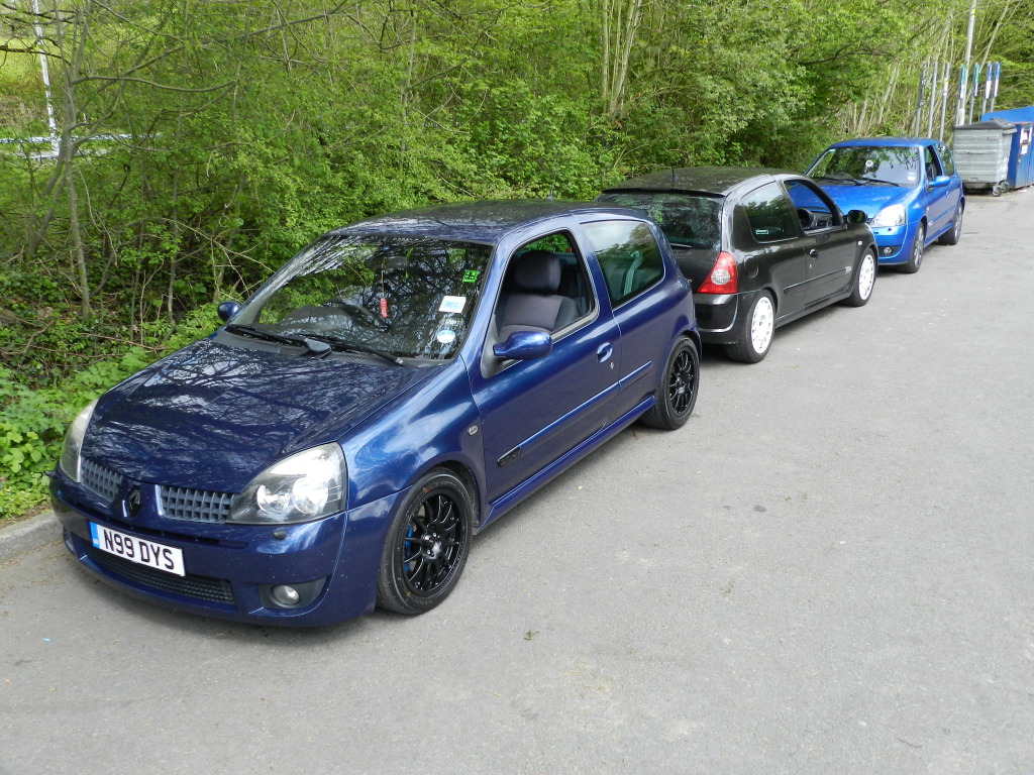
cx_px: 517
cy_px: 388
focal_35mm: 32
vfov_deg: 44.2
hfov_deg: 56.8
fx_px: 956
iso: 160
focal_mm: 5.6
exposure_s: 1/320
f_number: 3.7
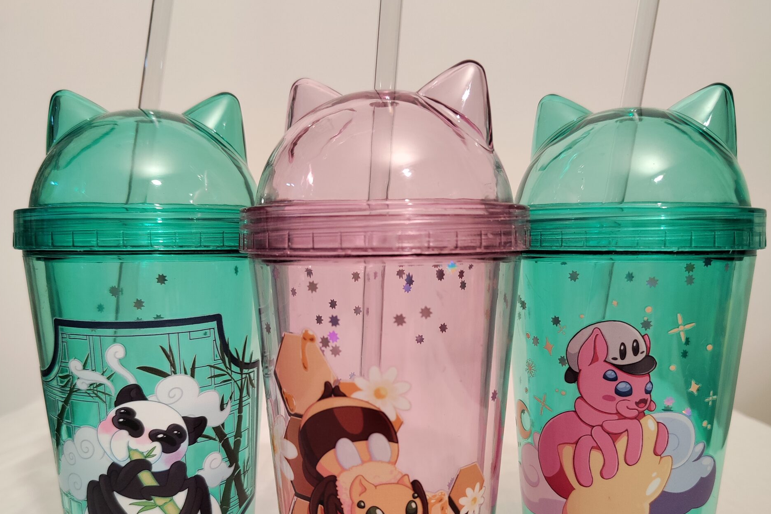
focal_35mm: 34
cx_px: 382
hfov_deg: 55.8
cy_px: 338
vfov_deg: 38.5
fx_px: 728
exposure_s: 1/100
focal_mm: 5.59
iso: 167
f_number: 1.88
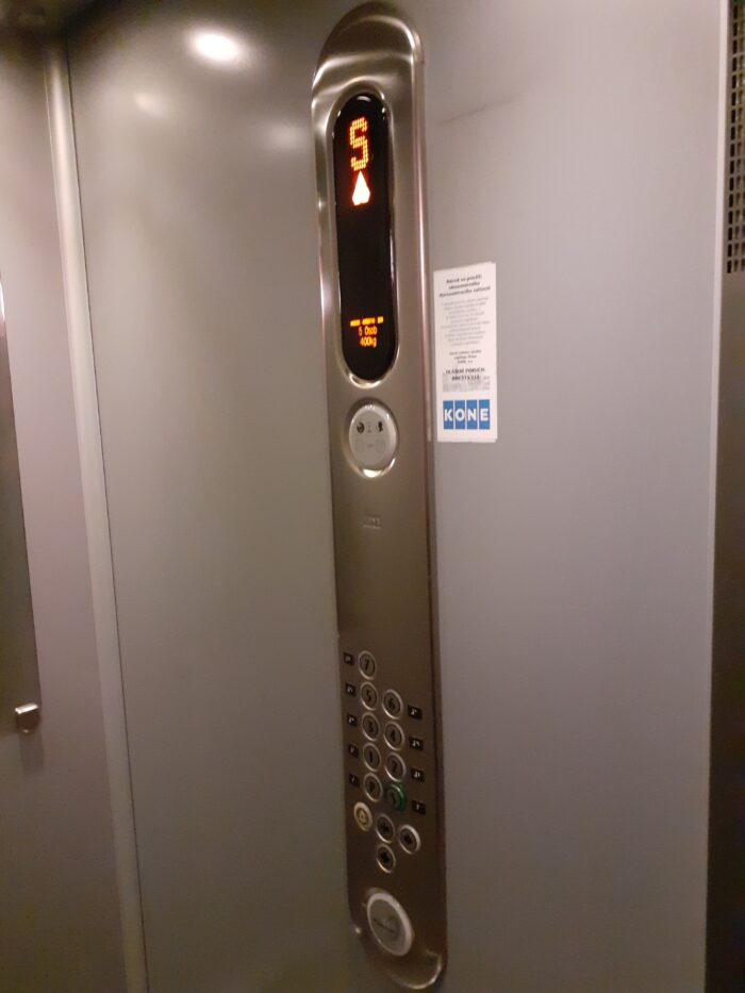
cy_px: 496
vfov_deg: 65.3
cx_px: 372
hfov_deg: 51.4
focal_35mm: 27
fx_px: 775
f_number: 1.9
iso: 640
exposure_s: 1/20
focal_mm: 3.6
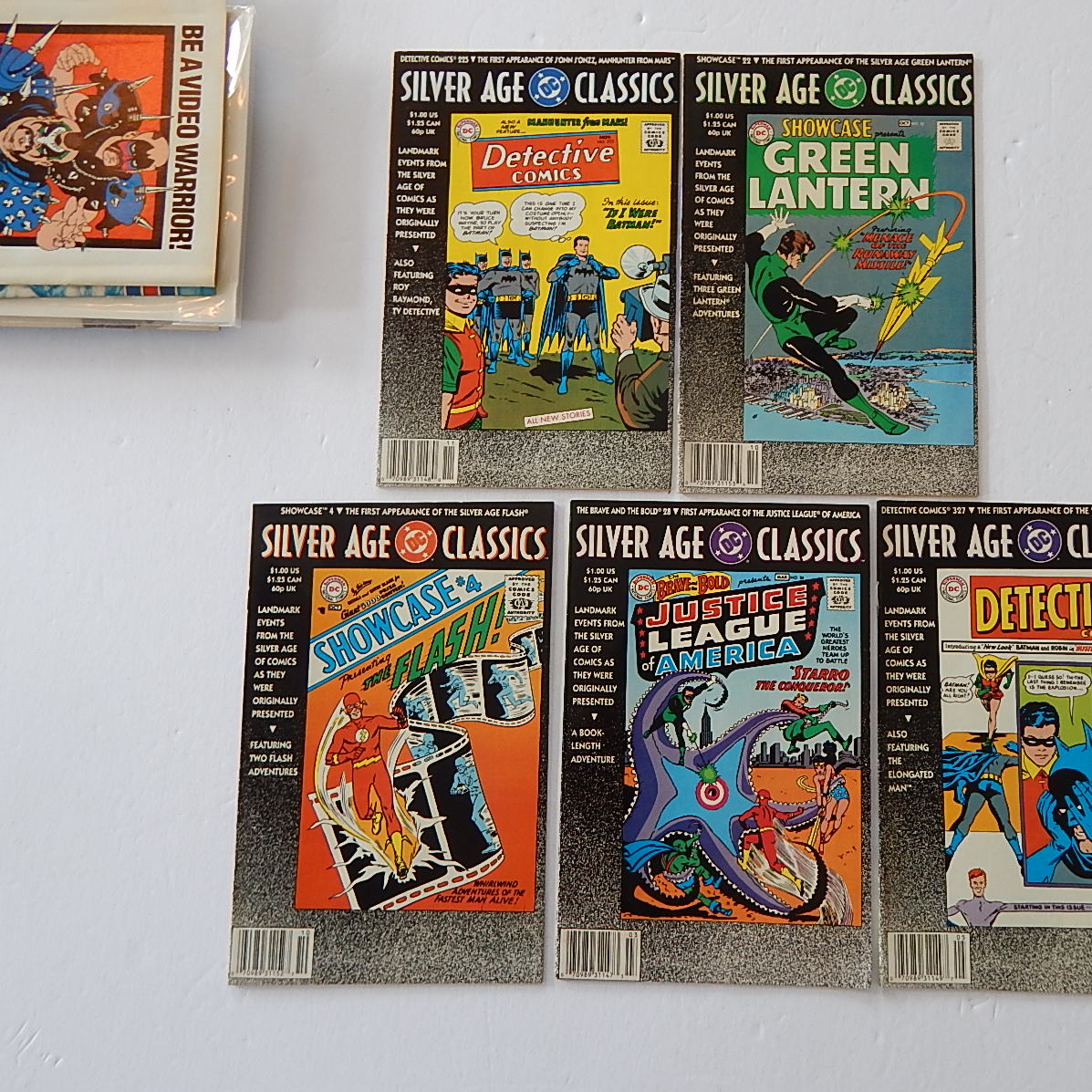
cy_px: 546
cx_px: 657
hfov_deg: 60.4
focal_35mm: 26
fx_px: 928
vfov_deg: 60.9
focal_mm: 4
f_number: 3
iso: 140
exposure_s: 1/30
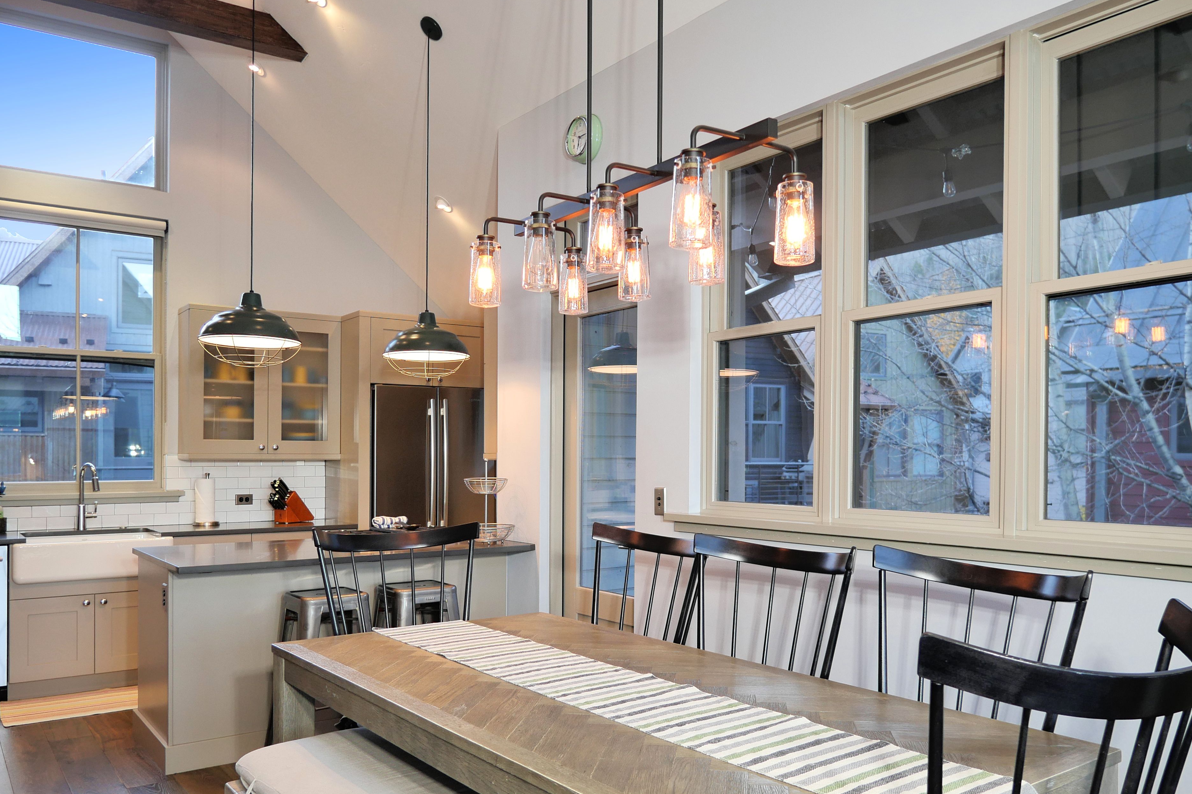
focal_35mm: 25
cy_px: 435
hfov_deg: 71.5
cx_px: 607
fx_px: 828
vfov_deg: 51.2
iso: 800
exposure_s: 1/60
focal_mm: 9
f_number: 1.7
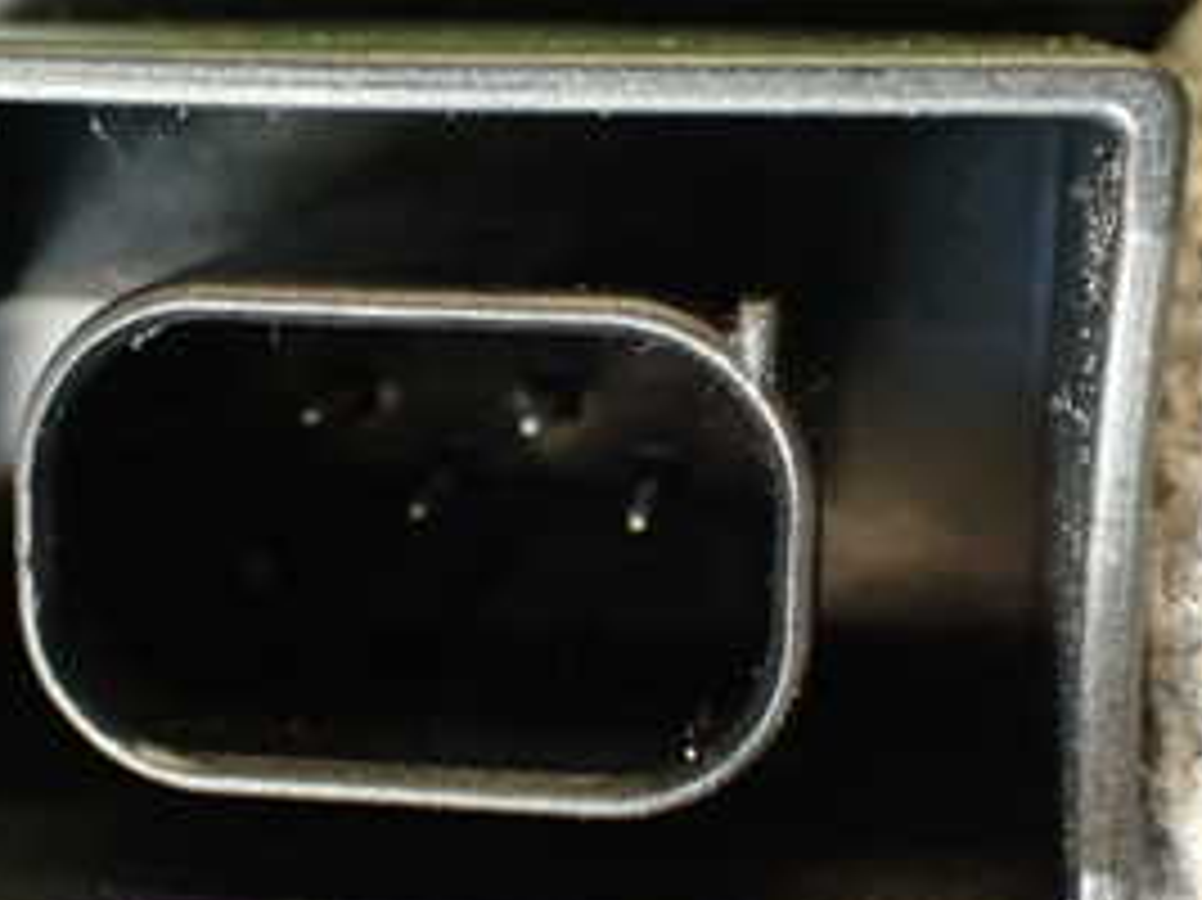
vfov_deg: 20.4
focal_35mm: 72
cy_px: 468
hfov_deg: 27.0
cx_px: 459
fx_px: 2499
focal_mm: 5.79
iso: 320
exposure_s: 1/30
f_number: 2.4
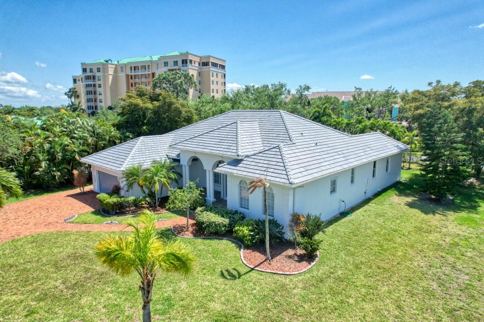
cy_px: 161
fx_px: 296
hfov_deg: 78.6
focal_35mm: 22
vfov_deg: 57.2
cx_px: 242
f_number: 2.8
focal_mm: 8.38
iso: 100
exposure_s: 1/2500
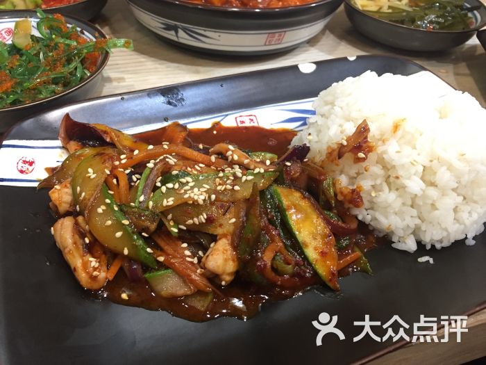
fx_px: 407
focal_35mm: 29
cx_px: 243
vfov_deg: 48.2
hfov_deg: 61.7
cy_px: 182
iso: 200
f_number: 2.2
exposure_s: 1/33
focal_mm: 4.15
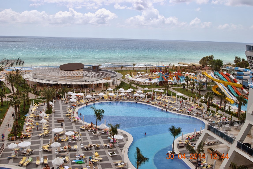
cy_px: 84
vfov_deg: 37.0
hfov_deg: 53.1
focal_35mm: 36
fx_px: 253
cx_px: 126
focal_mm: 24
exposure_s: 1/250
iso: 100
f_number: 8
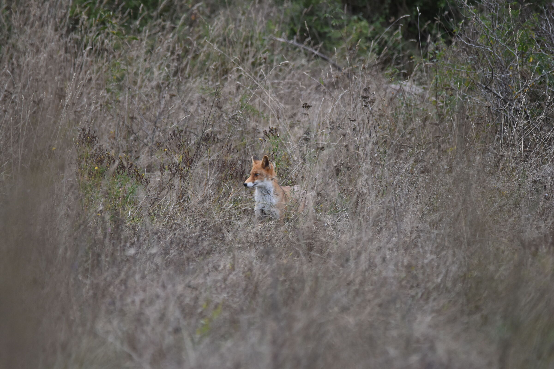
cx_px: 277
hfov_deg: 2.7
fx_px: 11541
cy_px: 184
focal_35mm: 750
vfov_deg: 1.8
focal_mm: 500
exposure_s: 1/500
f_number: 6.3
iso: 800
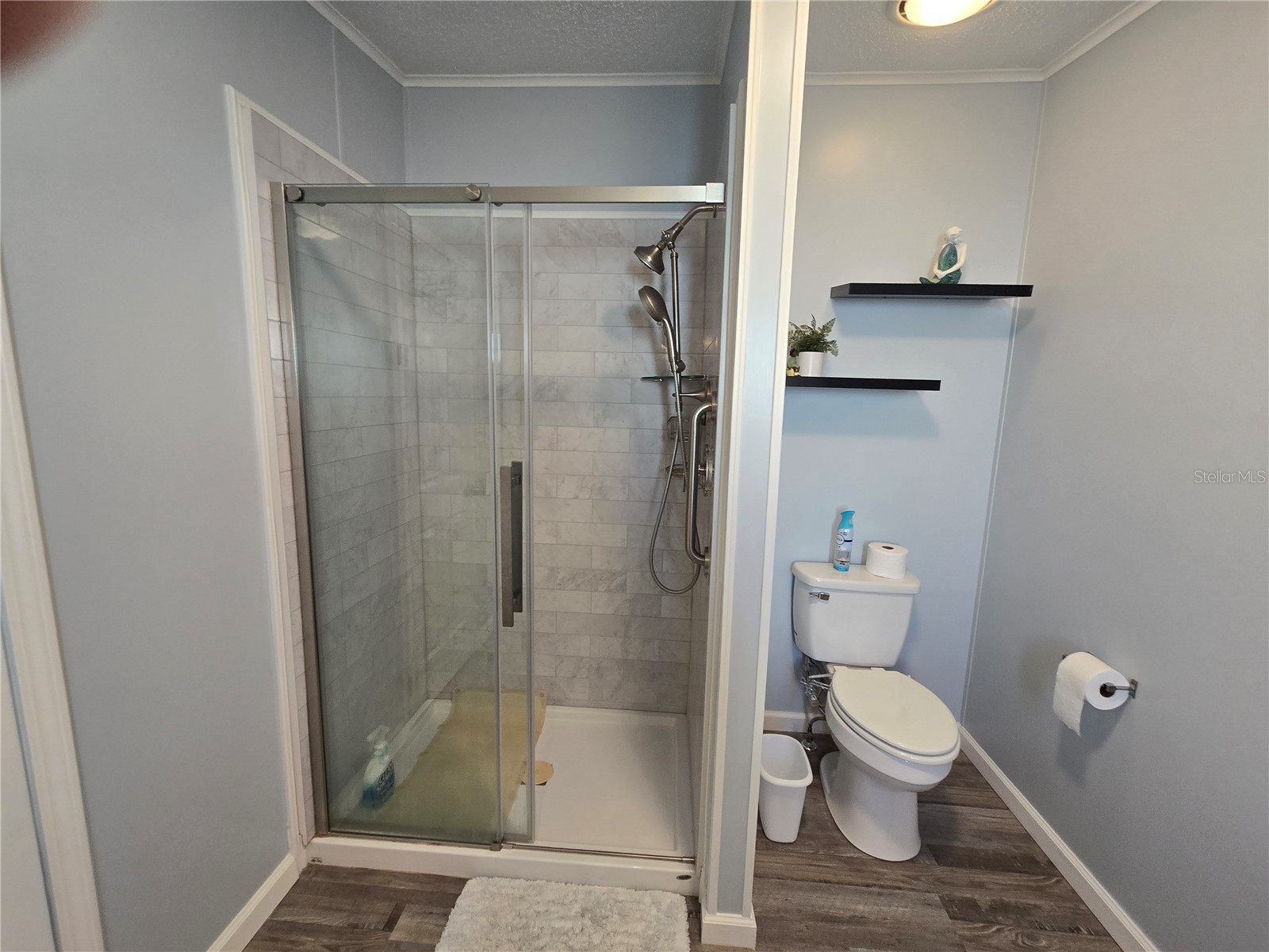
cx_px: 634
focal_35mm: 13
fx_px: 477
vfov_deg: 89.9
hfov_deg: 106.2
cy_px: 476
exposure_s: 1/60
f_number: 2.2
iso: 160
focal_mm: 2.2
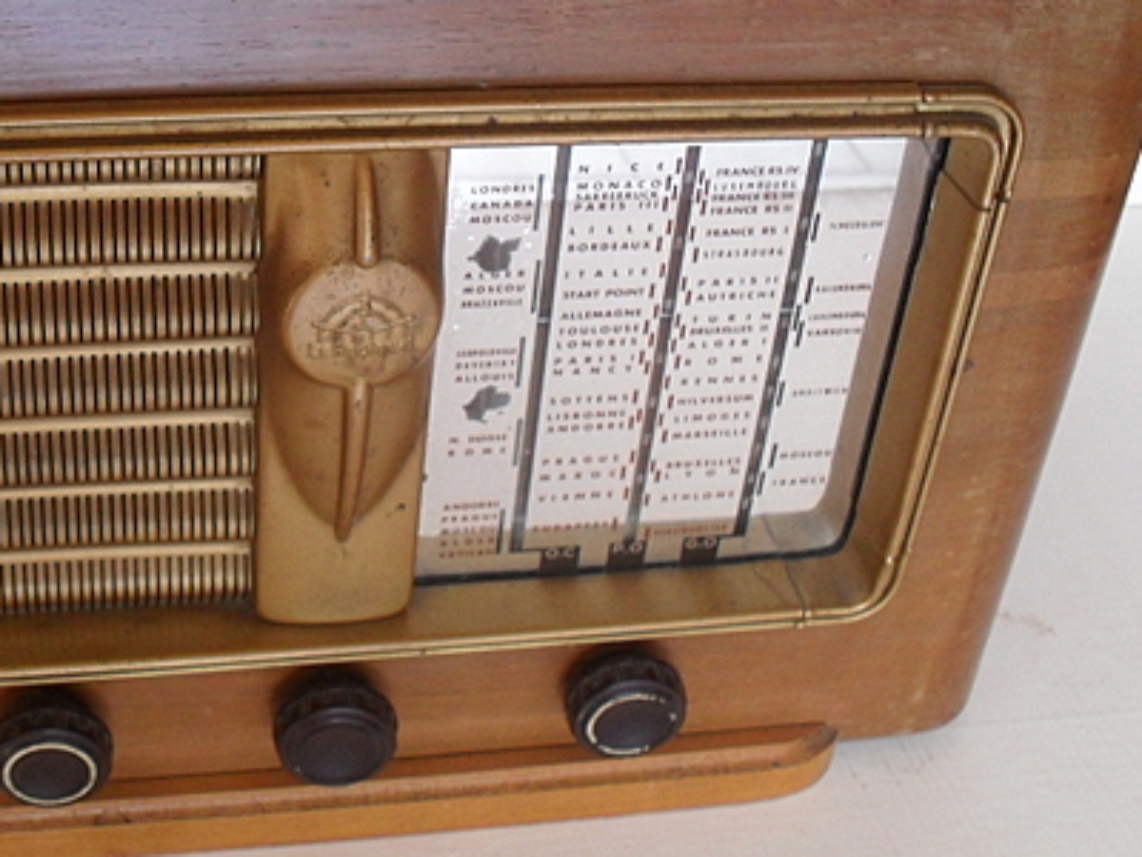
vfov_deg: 26.1
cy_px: 346
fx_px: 1847
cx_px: 317
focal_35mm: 56
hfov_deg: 33.8
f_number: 3.2
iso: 200
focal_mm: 6.3
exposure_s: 1/15
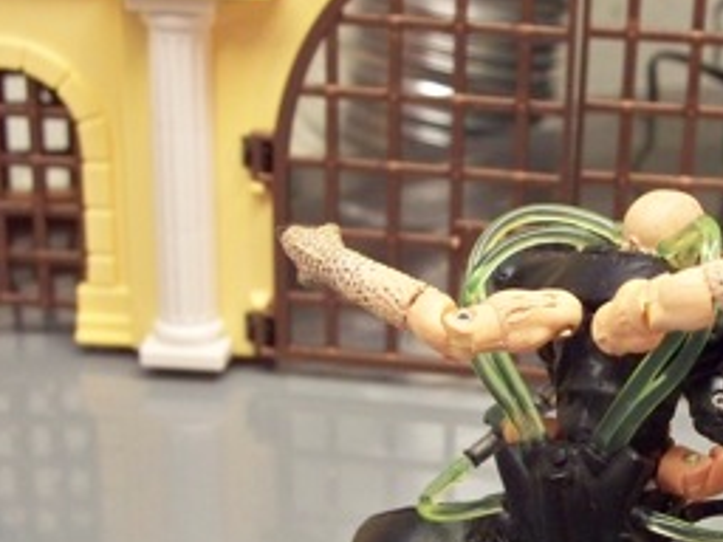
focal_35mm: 90
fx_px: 1880
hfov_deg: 21.5
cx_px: 596
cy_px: 408
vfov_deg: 16.3
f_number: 2.9
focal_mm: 9.86
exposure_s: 1/60
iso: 500
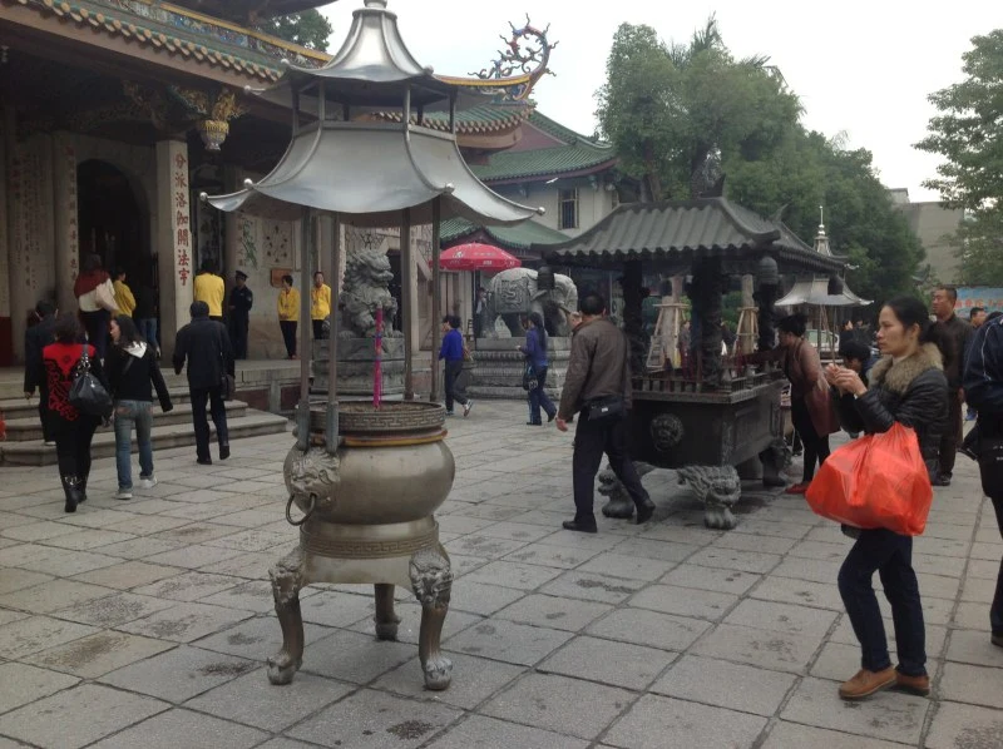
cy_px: 374
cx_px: 502
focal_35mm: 35
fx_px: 1013
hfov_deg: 52.7
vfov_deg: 40.6
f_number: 2.4
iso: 50
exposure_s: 1/398
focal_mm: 4.28
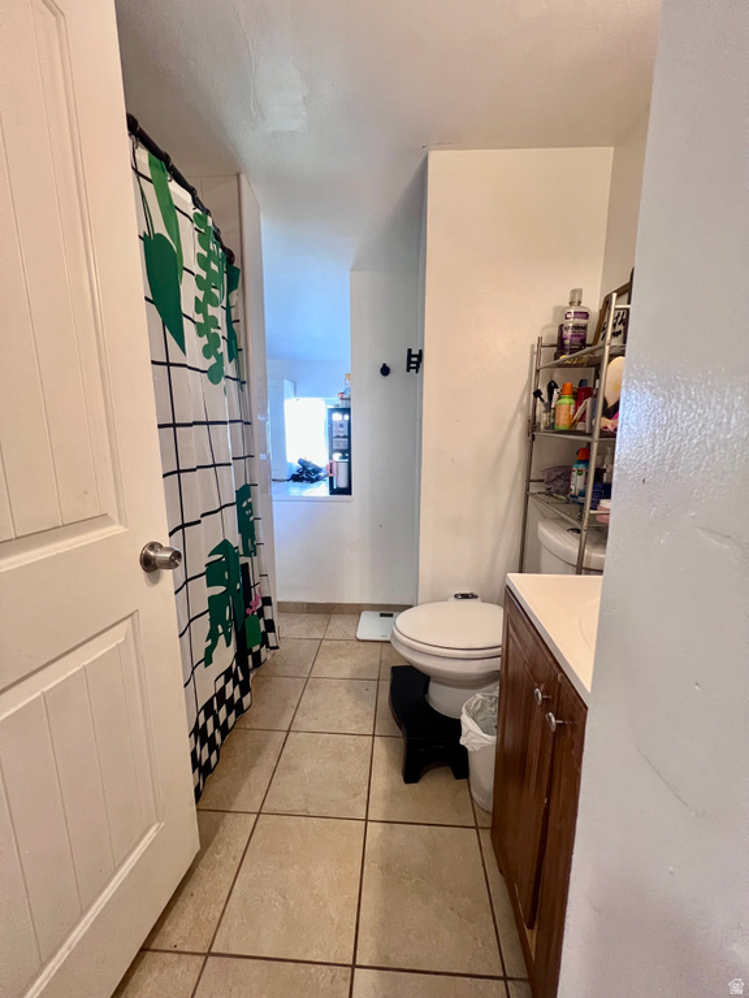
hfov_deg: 89.9
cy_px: 499
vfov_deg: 106.2
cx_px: 374
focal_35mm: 13
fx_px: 375
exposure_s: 1/60
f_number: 1.8
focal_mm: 1.57
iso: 400
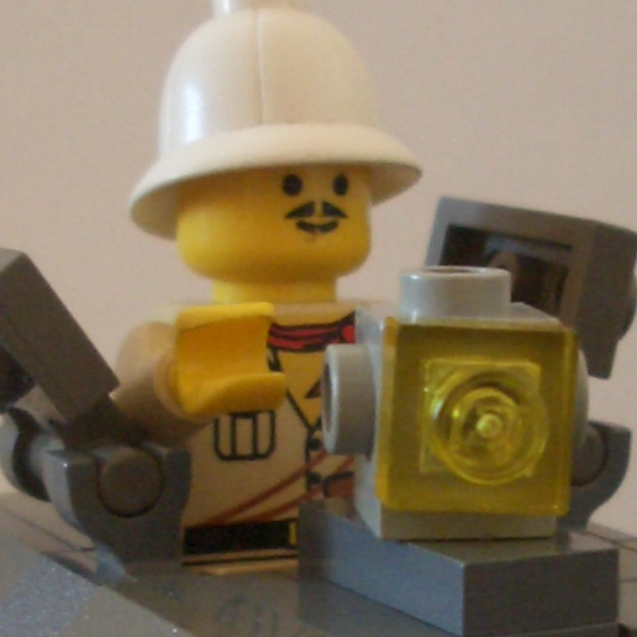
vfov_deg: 15.2
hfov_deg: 15.3
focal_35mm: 114
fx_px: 2373
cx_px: 367
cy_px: 536
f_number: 2.6
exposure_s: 1/50
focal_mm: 5.8
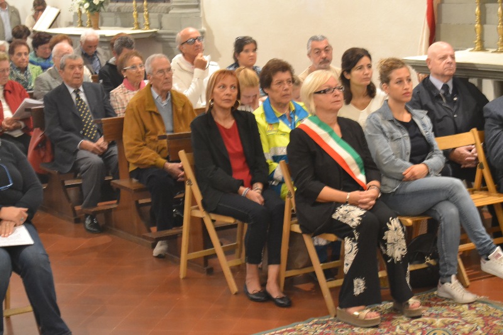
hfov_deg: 24.6
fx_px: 1152
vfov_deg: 16.5
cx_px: 252
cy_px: 168
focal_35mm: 82
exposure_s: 1/13
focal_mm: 55
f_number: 5.6
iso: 3200
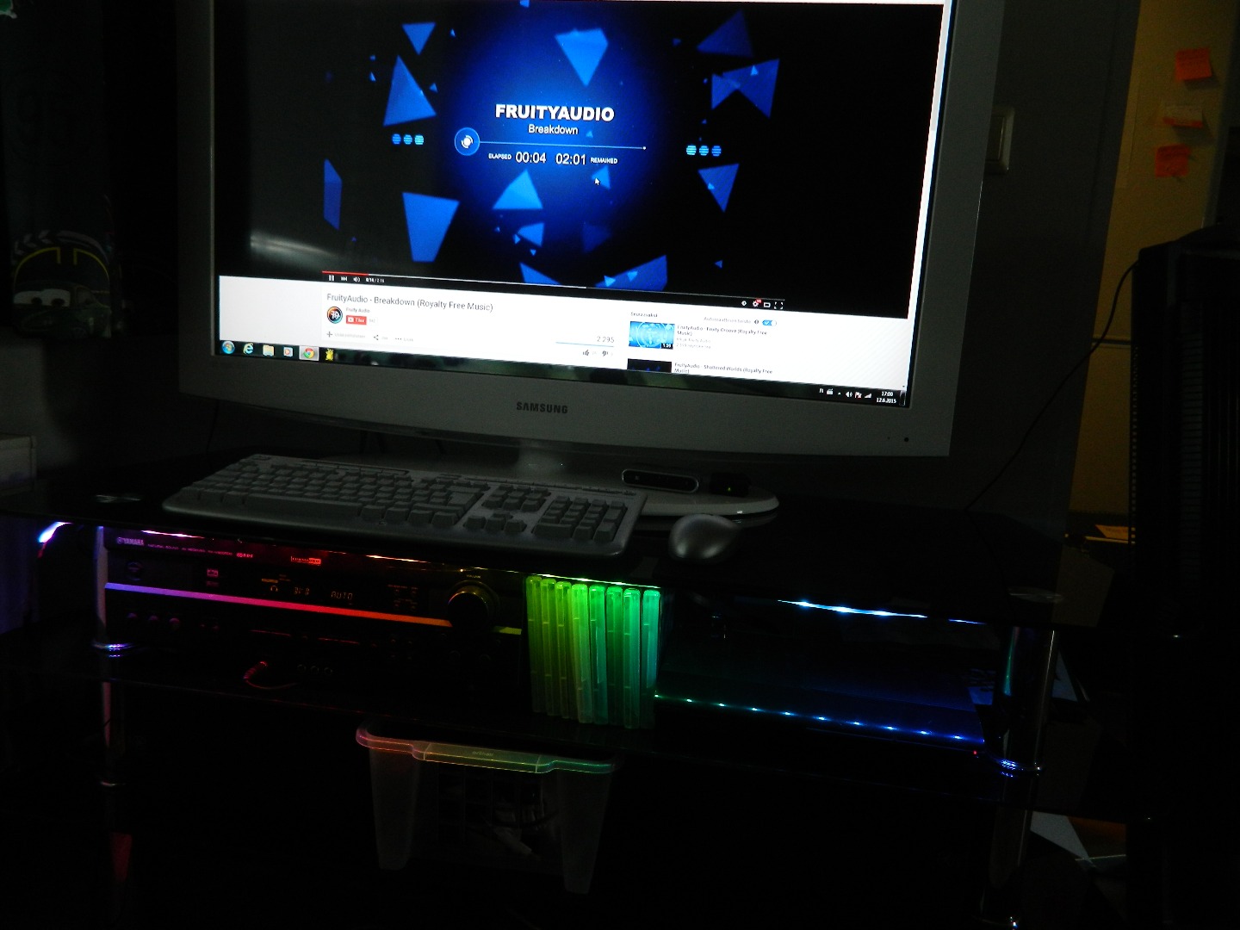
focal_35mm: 25
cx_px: 620
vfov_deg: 54.9
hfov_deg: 69.4
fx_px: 896
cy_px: 465
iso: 180
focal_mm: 4.5
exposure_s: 1/25
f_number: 3.1
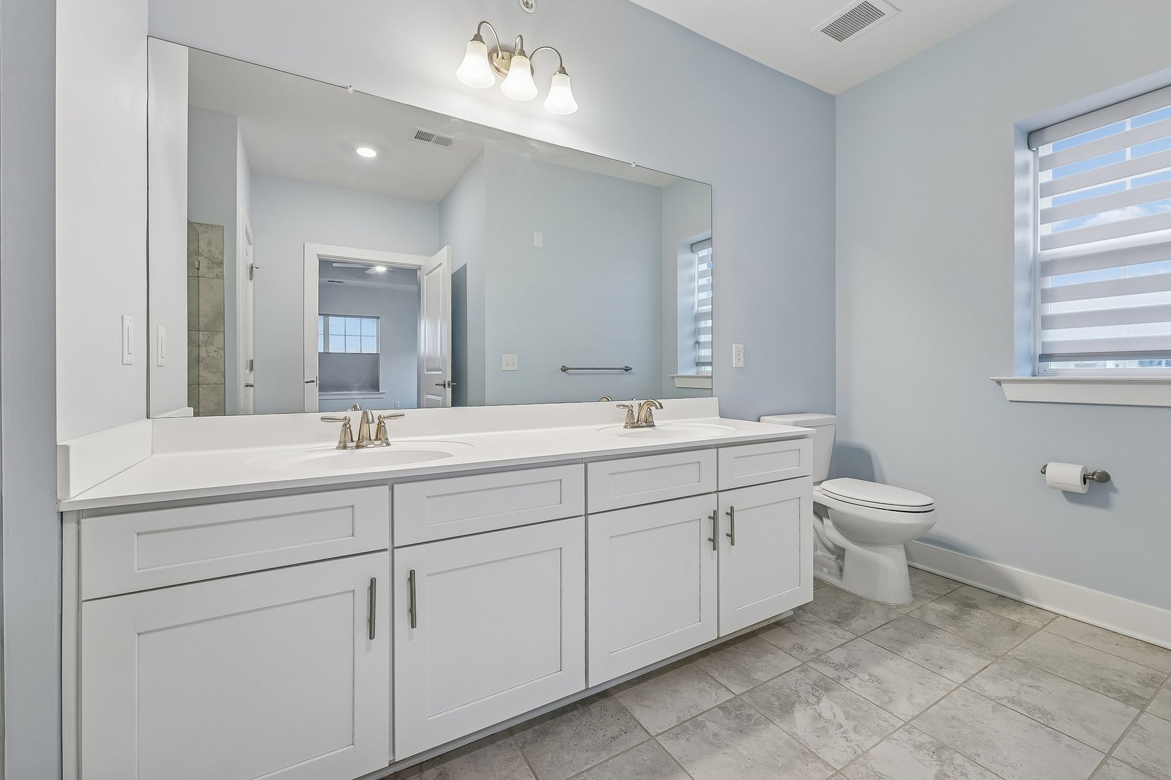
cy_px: 390
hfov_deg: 104.3
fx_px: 455
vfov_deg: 81.2
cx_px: 586
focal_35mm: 14
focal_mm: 14
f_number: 7.1
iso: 100
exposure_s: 1/6
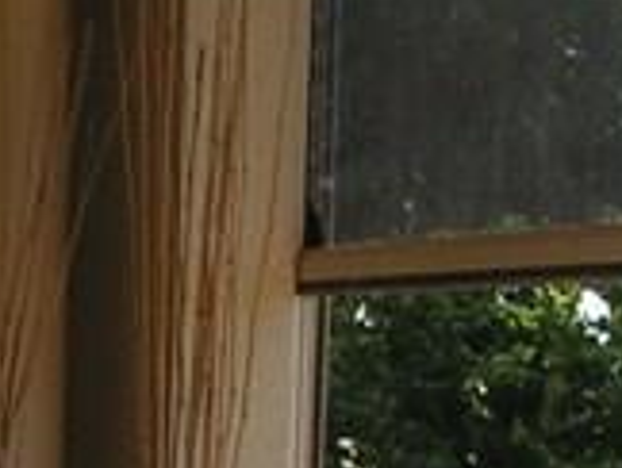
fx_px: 4319
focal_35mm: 240
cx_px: -4
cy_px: 510
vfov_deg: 6.2
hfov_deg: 8.2
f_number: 5.6
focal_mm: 5.8
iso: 50
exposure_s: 1/160
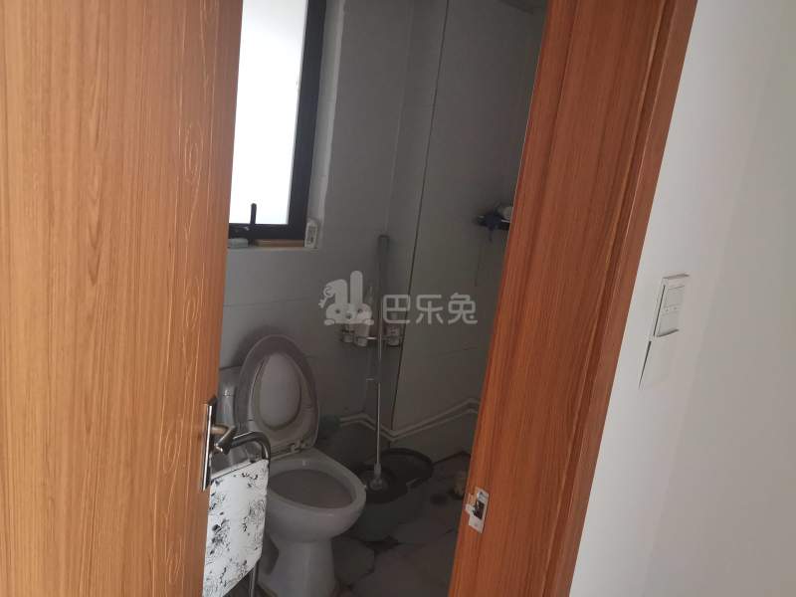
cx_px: 398
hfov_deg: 65.3
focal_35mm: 27
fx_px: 621
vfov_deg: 51.4
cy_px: 298
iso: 250
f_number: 1.8
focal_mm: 4.75
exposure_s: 1/100
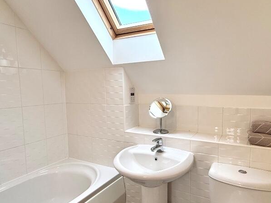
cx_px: 153
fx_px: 188
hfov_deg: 71.3
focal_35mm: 24
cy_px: 105
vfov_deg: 56.8
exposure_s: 1/100
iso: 125
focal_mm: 2.22
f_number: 2.2
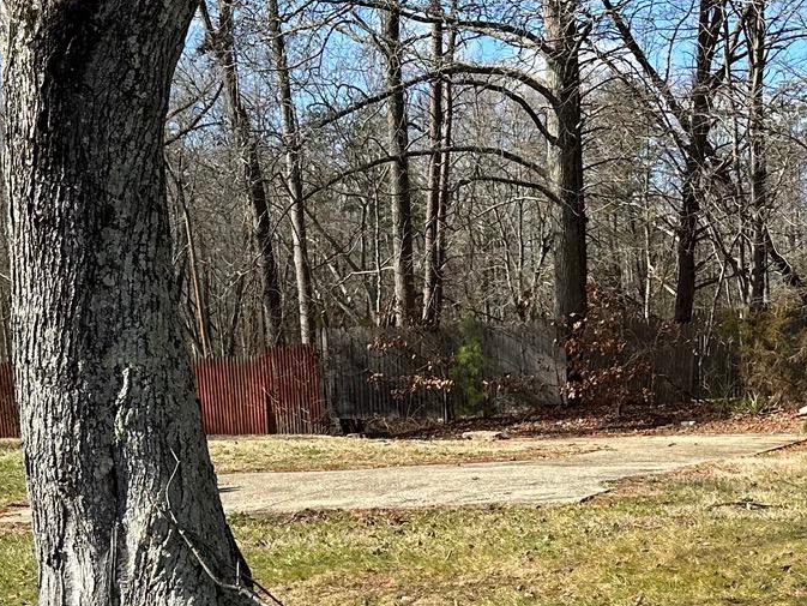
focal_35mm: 73
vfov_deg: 19.8
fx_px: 1702
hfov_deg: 26.4
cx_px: 579
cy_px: 548
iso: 80
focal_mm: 6.86
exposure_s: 1/2353
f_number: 1.78
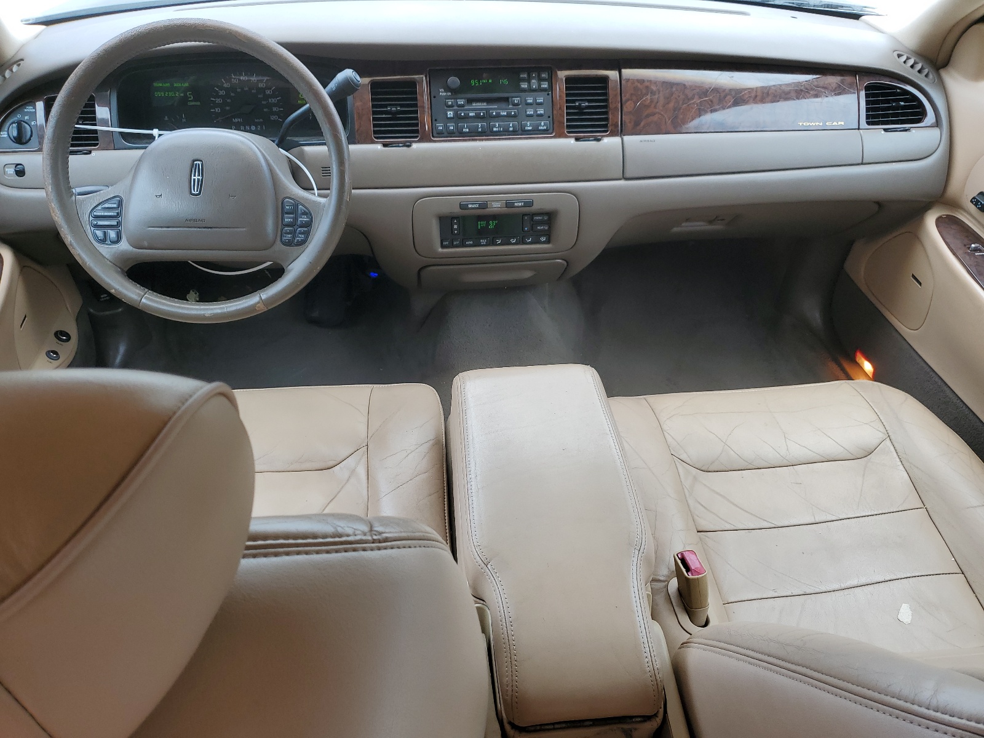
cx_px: 492
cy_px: 369
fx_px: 739
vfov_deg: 53.1
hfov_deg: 67.3
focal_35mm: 26
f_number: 1.5
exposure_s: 1/250
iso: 50
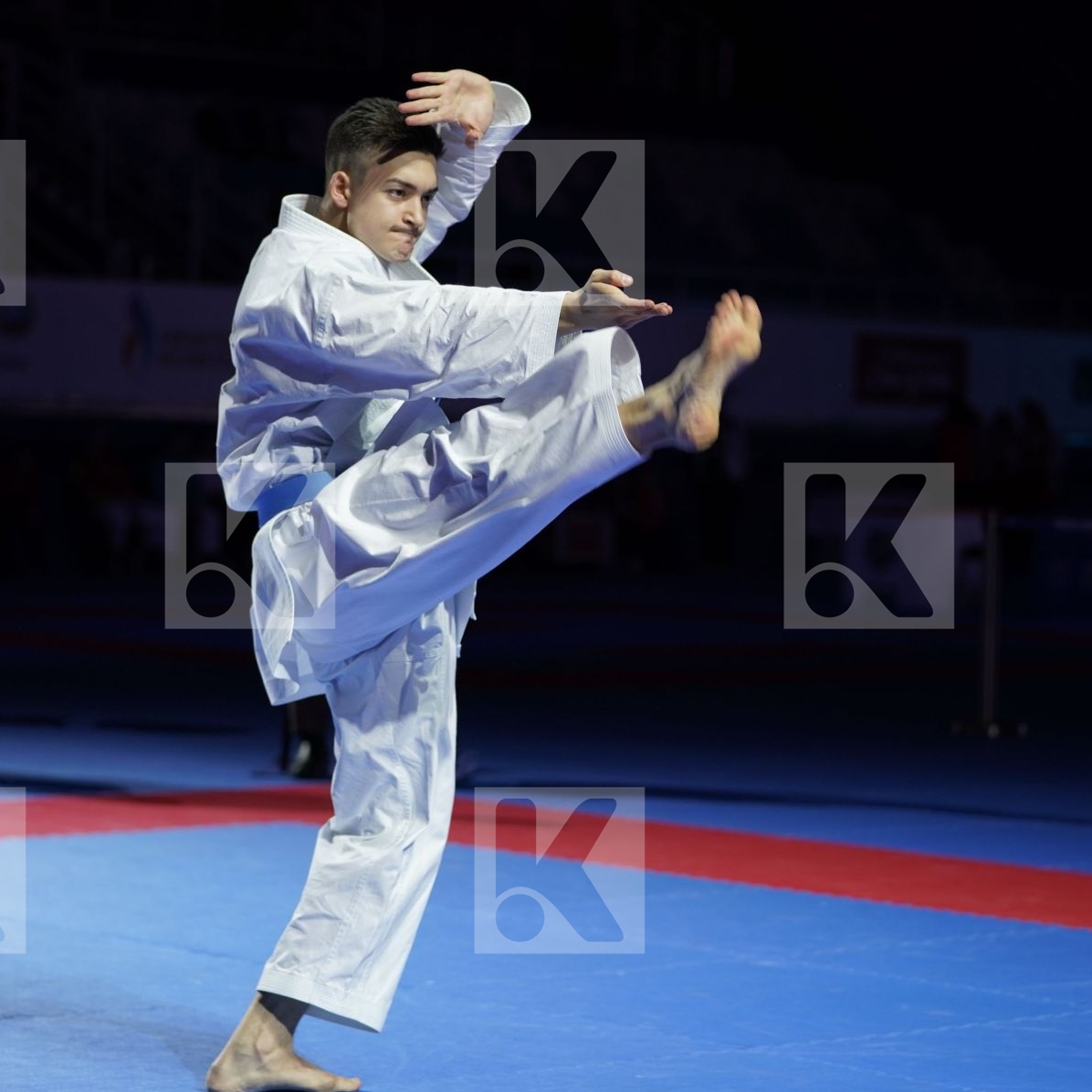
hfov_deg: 15.8
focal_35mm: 110
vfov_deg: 15.8
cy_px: 546
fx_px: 3926
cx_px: 560
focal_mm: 86
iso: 640
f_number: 2.8
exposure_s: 1/500
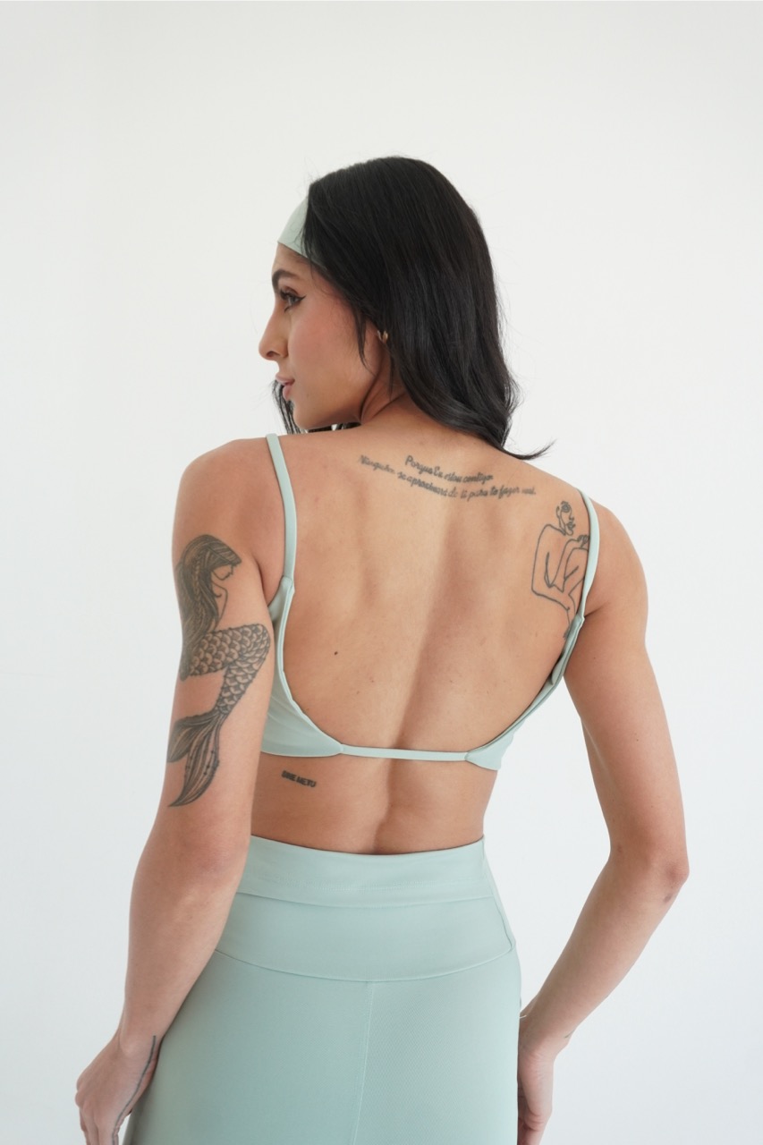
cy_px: 572
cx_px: 382
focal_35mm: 30
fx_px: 954
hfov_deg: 43.6
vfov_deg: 61.9
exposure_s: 1/125
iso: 640
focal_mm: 20
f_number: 5.6
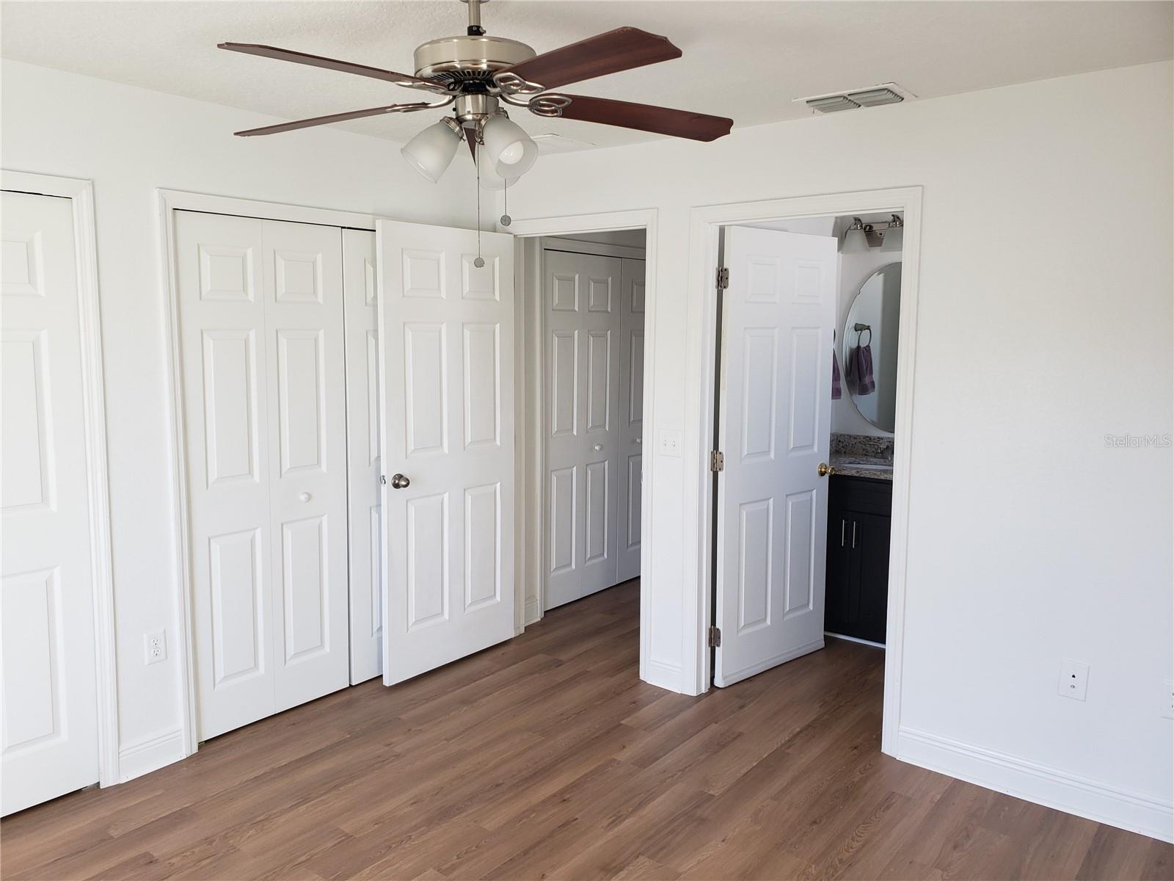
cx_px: 587
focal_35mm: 26
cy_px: 440
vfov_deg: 53.1
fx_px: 882
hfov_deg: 67.3
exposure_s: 1/60
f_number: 2.4
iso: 80
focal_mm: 4.3
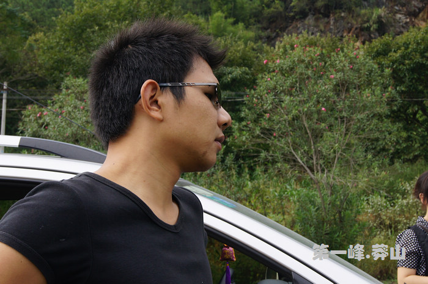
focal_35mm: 60
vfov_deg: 22.6
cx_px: 214
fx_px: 712
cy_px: 142
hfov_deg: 33.4
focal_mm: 40
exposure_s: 1/200
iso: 400
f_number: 11
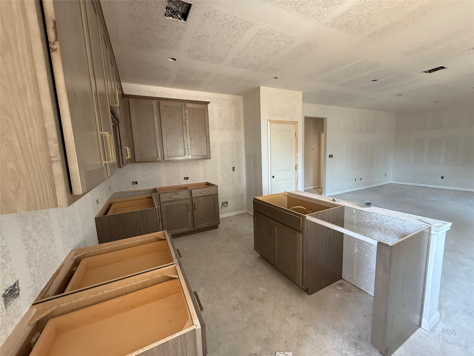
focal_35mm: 14
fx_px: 192
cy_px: 178
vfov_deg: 85.7
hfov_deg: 102.1
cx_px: 237
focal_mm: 2.22
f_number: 2.2
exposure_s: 1/88
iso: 320
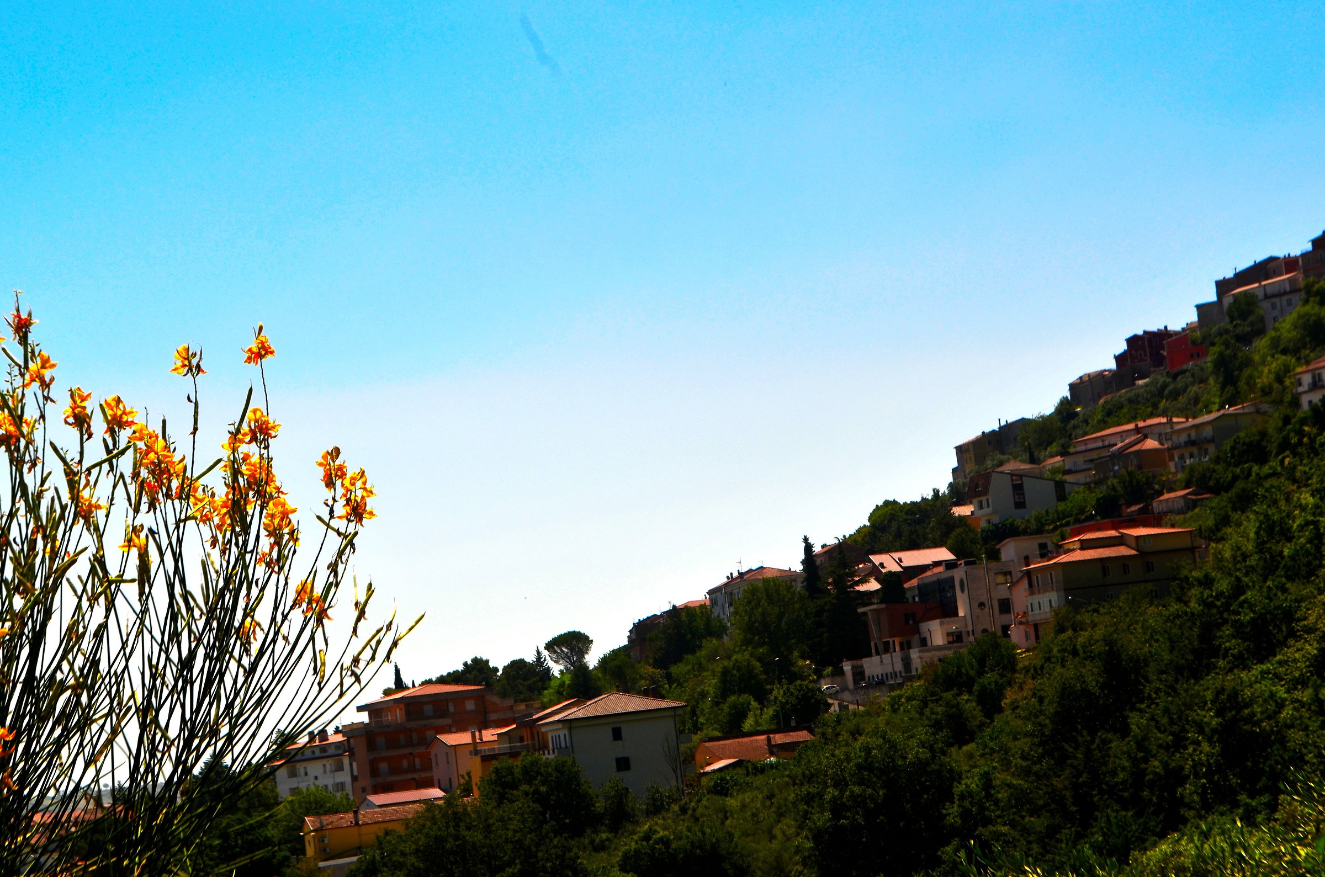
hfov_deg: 24.7
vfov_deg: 16.5
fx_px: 3030
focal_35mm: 82
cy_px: 438
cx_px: 662
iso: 125
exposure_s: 1/500
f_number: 11
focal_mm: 55
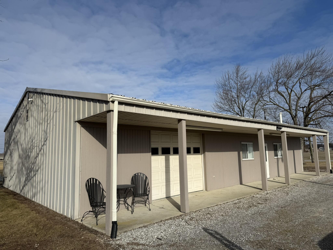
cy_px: 125
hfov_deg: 71.6
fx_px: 231
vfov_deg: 56.8
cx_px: 166
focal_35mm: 24
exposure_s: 1/8130
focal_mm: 6.76
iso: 80
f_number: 1.78
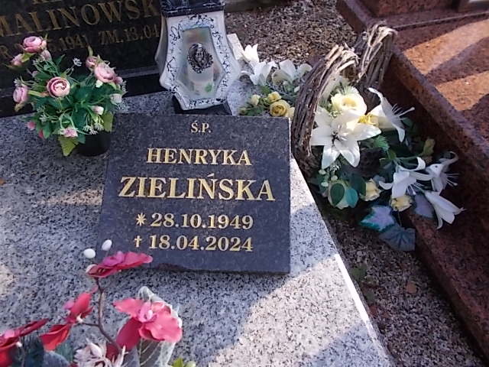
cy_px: 184
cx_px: 244
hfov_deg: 67.3
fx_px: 367
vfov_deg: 53.1
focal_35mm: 26
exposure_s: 1/160
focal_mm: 4.6
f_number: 3.2
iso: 80
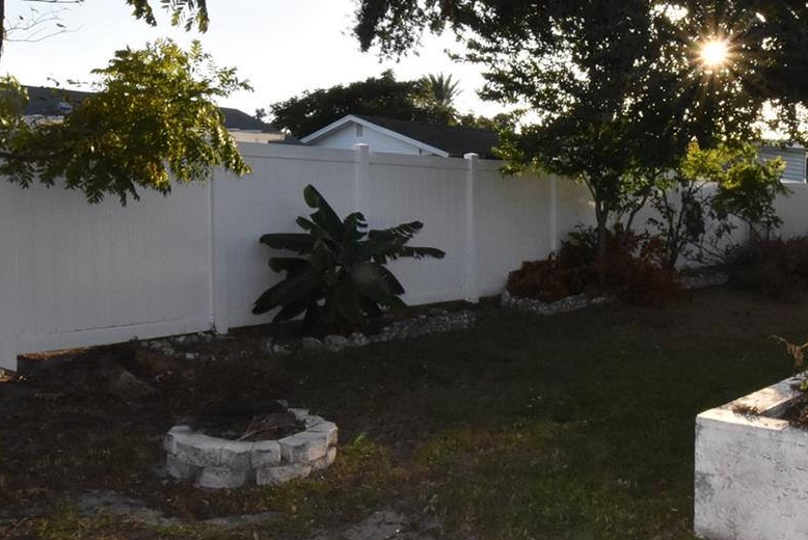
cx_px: 528
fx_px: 831
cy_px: 238
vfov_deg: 36.0
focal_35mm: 37
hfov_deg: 51.1
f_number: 25
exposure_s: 1/200
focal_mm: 12
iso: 1600
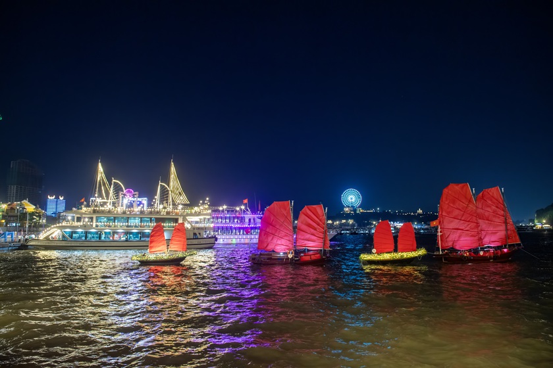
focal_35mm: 24
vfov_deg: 53.1
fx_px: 369
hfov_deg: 73.7
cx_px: 276
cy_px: 184
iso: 4000
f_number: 4.5
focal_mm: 24
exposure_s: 1/25
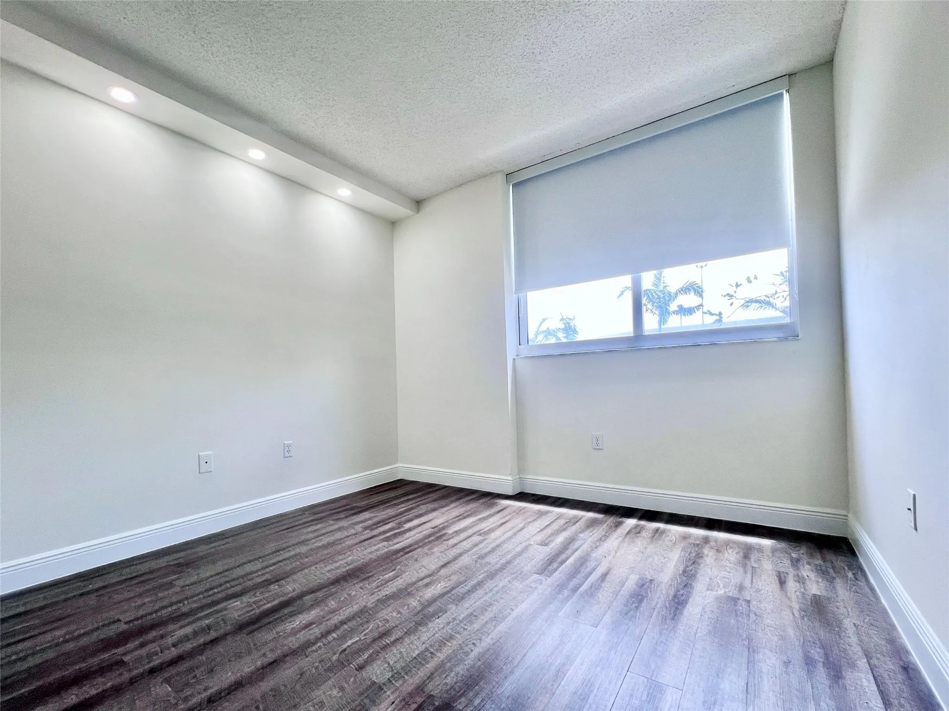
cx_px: 474
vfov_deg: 89.9
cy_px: 356
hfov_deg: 106.2
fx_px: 356
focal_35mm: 13
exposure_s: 1/120
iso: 64
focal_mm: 1.57
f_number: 1.8
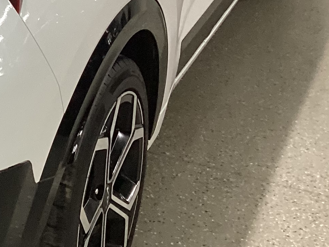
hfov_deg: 17.1
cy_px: -14
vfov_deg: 14.0
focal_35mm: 104
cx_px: -166
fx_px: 989
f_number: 2.4
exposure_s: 1/50
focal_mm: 3.3
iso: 125
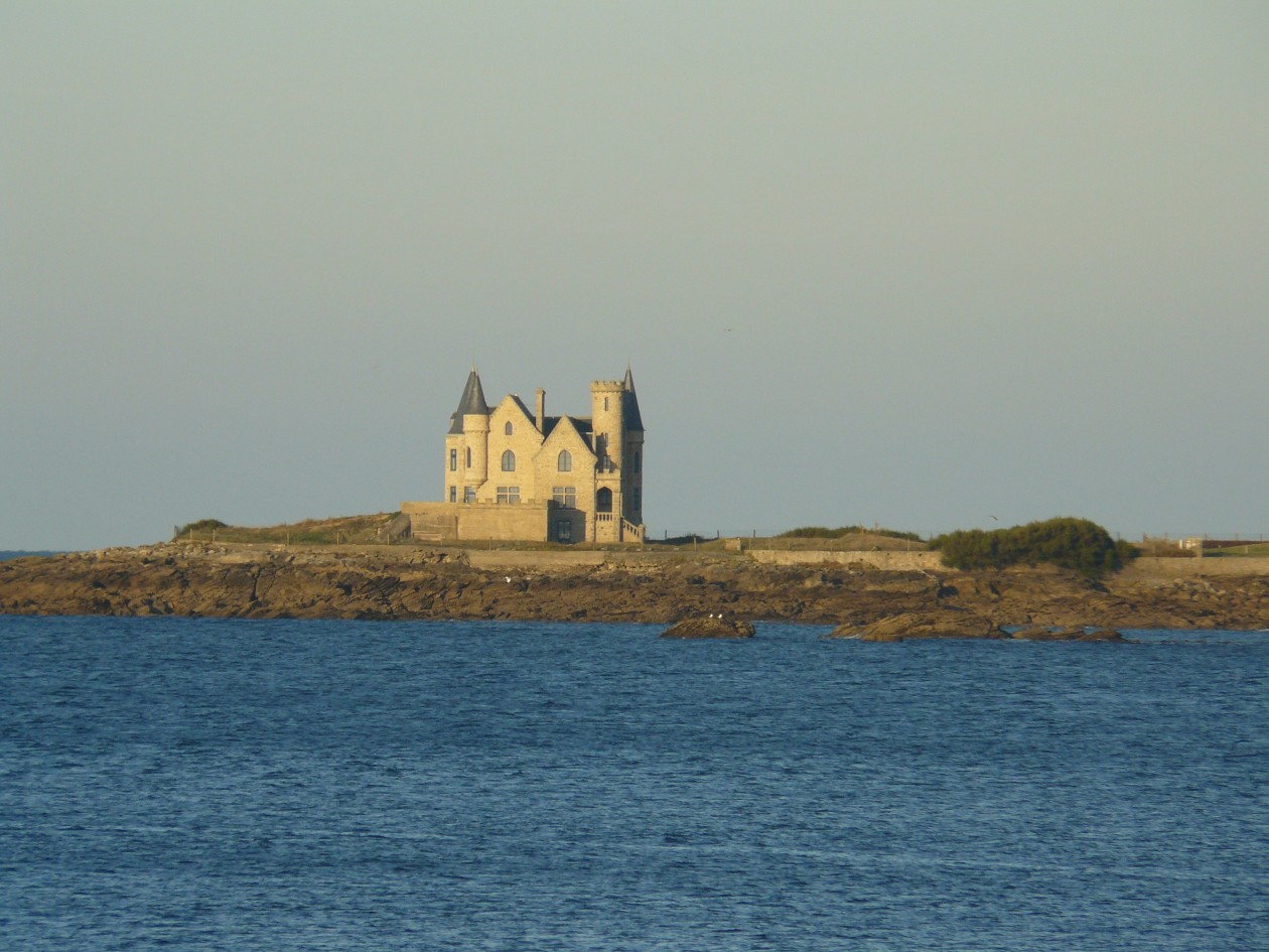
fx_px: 15837
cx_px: 634
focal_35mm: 432
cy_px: 476
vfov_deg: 3.4
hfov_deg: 4.6
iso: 100
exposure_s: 1/250
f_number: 5.6
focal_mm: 72
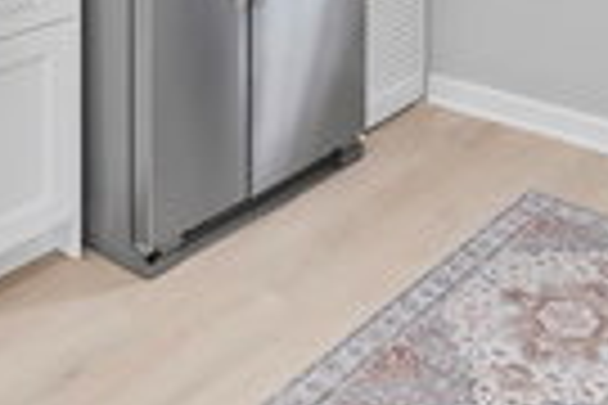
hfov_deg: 33.9
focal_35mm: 59
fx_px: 993
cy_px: -274
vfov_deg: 18.9
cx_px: 381
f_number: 8
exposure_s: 1/5
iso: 640
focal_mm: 16.5
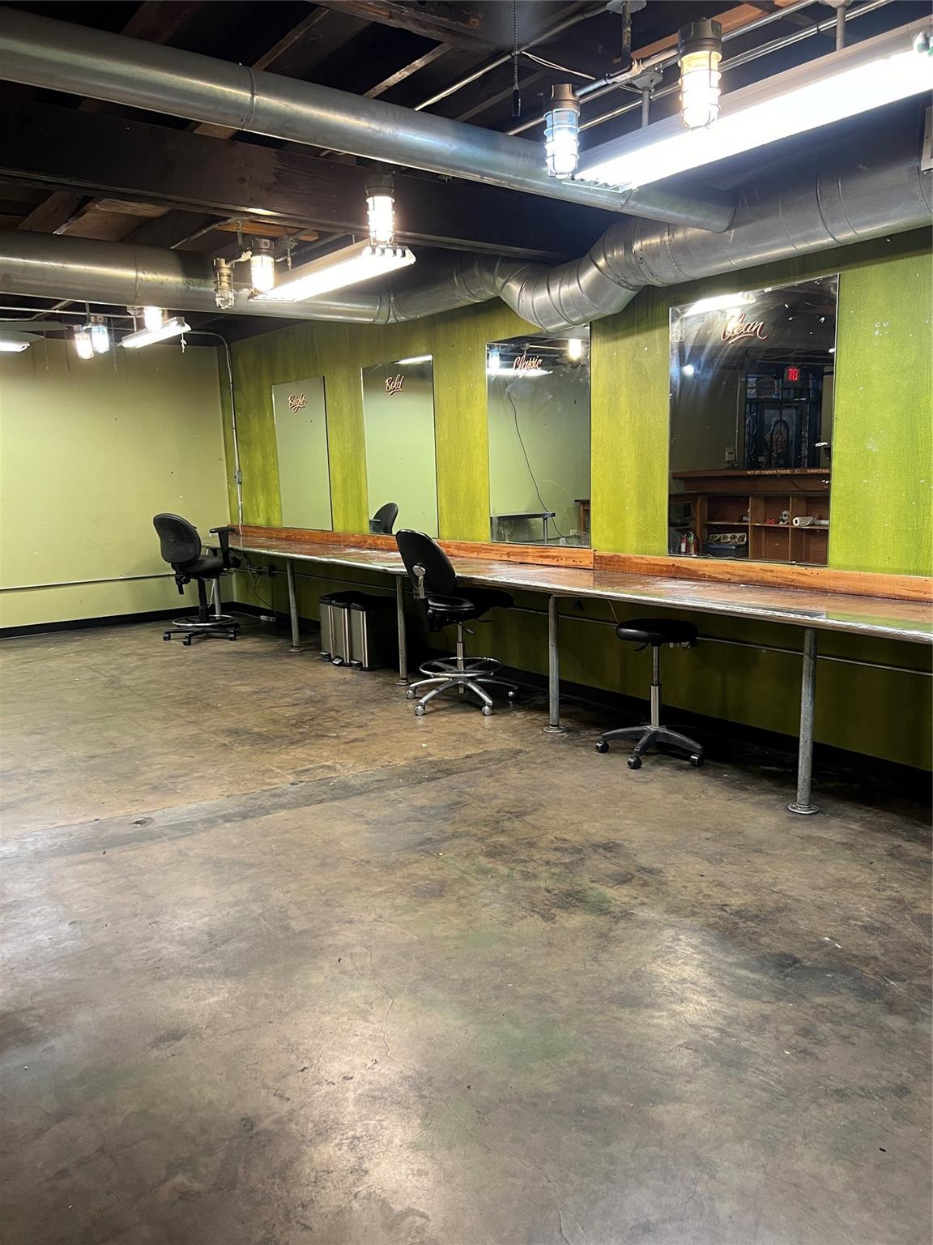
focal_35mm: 26
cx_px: 466
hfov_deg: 53.1
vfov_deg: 67.3
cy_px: 622
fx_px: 934
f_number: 1.5
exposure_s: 1/60
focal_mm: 5.7
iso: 125
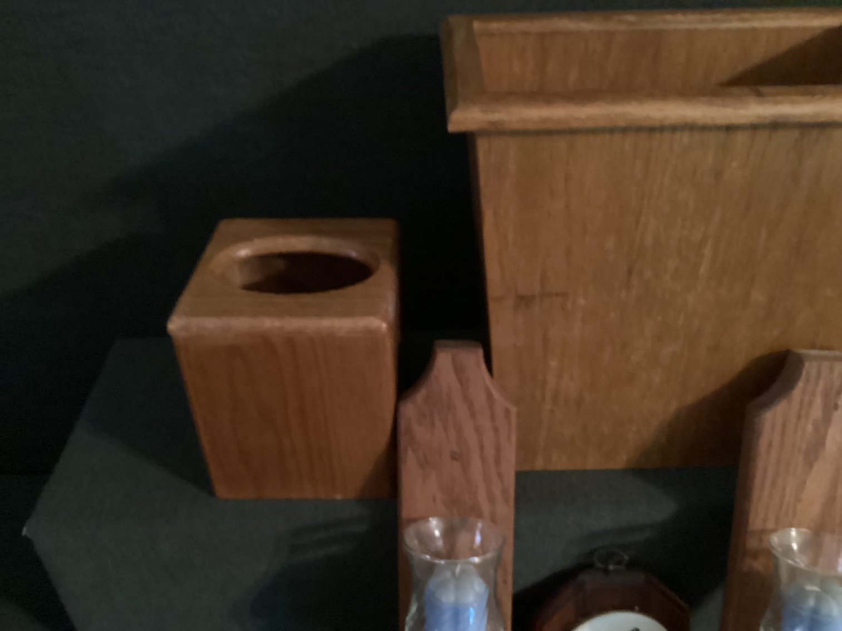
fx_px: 754
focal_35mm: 31
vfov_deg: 45.4
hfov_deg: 58.3
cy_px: 316
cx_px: 421
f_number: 2.4
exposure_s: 1/15
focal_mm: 3.3
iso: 800
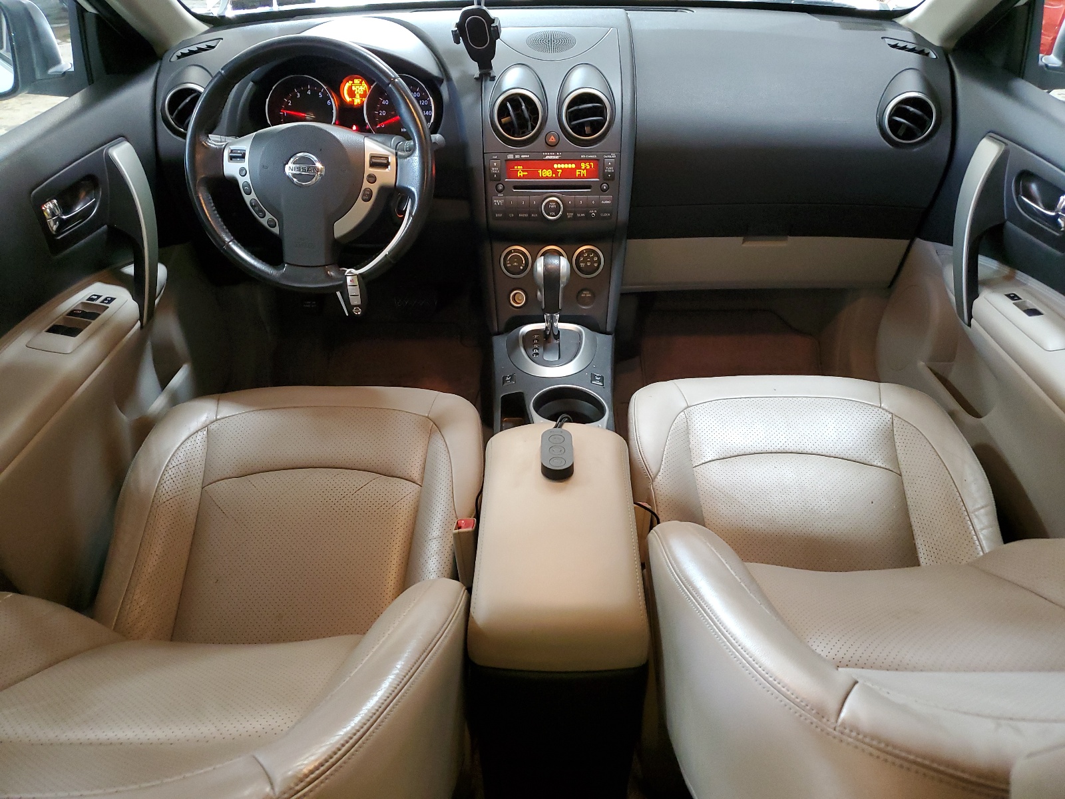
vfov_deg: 53.1
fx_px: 800
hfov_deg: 67.3
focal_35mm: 26
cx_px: 532
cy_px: 400
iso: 295
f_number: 1.5
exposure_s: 1/40
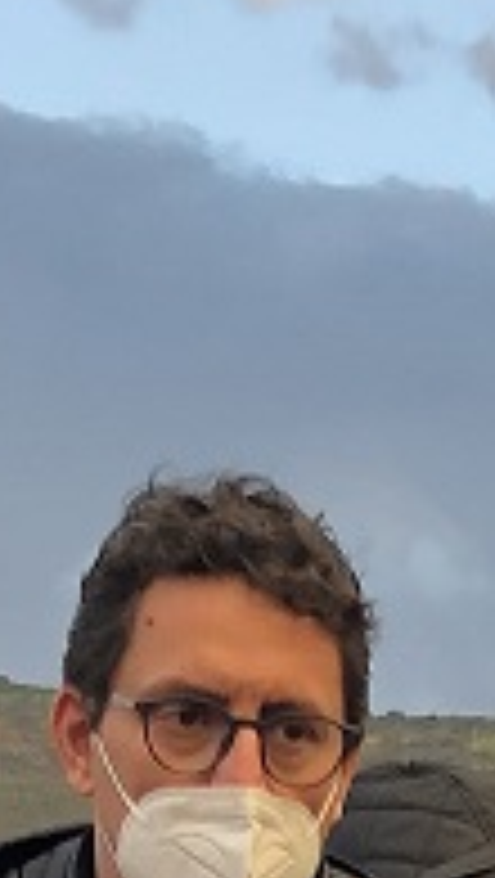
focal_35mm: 189
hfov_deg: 6.4
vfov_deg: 10.4
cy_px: 1770
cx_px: 356
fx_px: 4401
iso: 25
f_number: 1.8
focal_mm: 4
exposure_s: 1/120
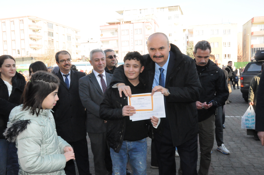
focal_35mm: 32
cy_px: 88
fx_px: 231
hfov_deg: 59.6
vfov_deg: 41.6
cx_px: 132
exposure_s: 1/200
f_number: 18
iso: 3200
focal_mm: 21
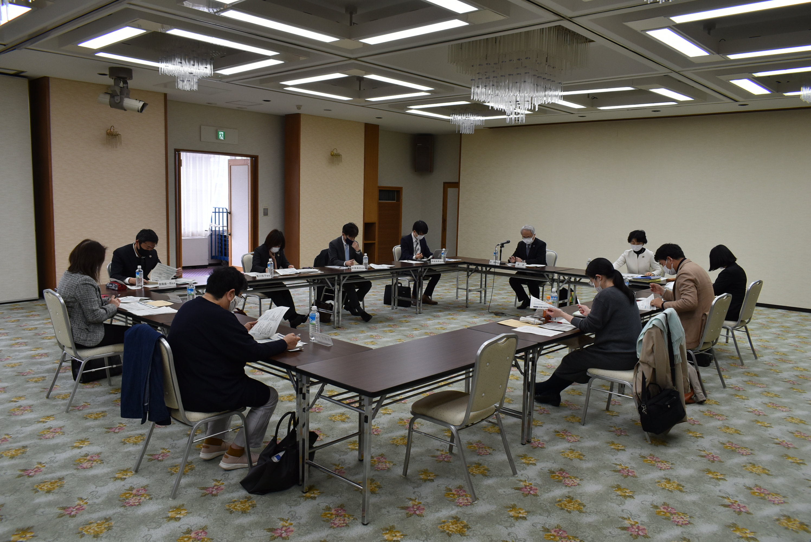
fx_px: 609
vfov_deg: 48.0
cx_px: 406
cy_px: 271
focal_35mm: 27
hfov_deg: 67.3
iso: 400
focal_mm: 18
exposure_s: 1/125
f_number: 5.6
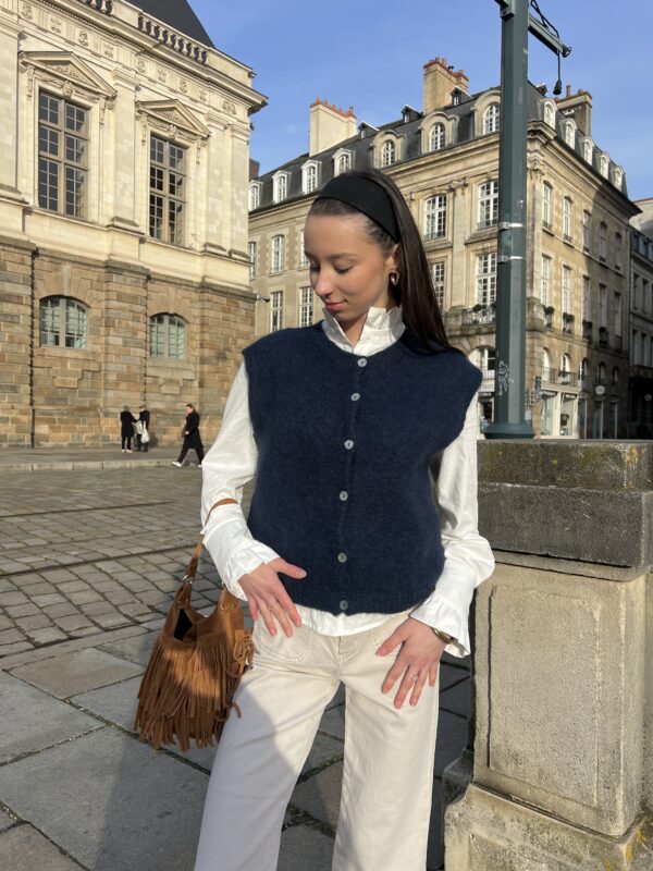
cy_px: 436
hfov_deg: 53.1
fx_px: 654
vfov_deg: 67.3
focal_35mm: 26
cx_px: 326
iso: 50
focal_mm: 5.7
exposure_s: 1/2762
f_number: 1.5
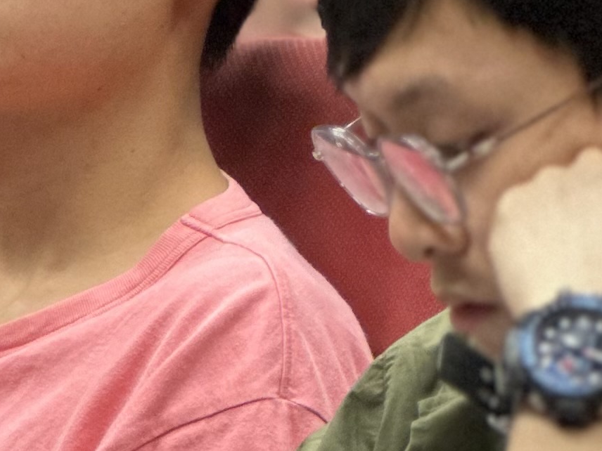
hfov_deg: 7.2
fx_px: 4730
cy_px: 63
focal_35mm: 272
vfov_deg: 5.5
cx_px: -165
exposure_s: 1/33
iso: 400
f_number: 2.8
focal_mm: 9
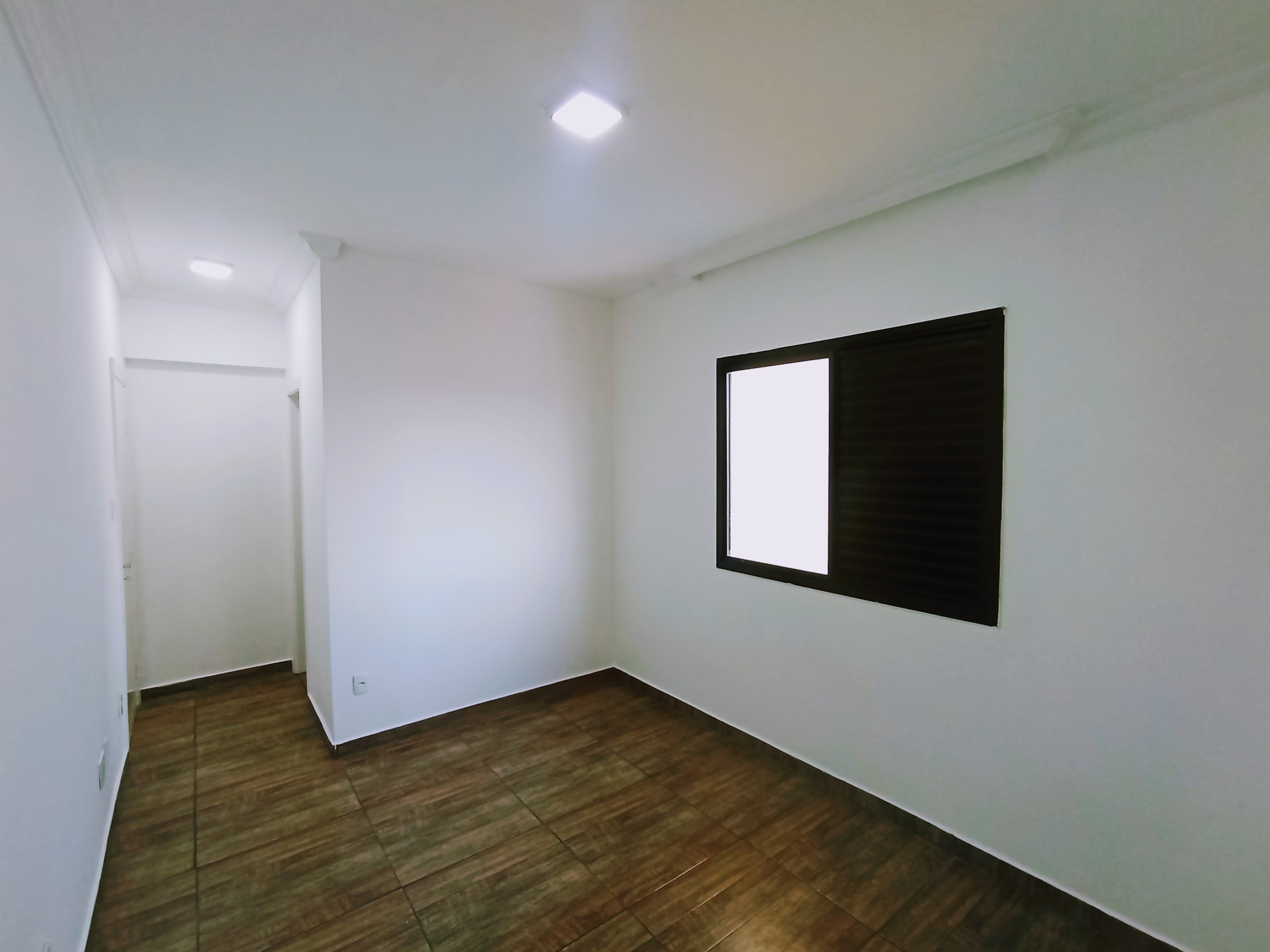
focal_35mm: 16
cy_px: 476
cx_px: 635
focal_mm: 1.65
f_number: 2.2
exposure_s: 1/60
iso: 162
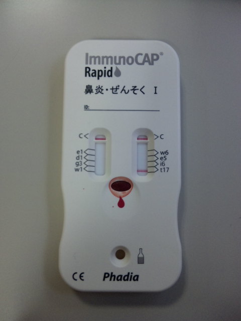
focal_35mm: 29
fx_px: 269
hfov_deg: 48.2
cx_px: 120
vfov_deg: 61.7
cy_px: 160
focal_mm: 4.82
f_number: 2.8
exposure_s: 1/16.7
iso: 115
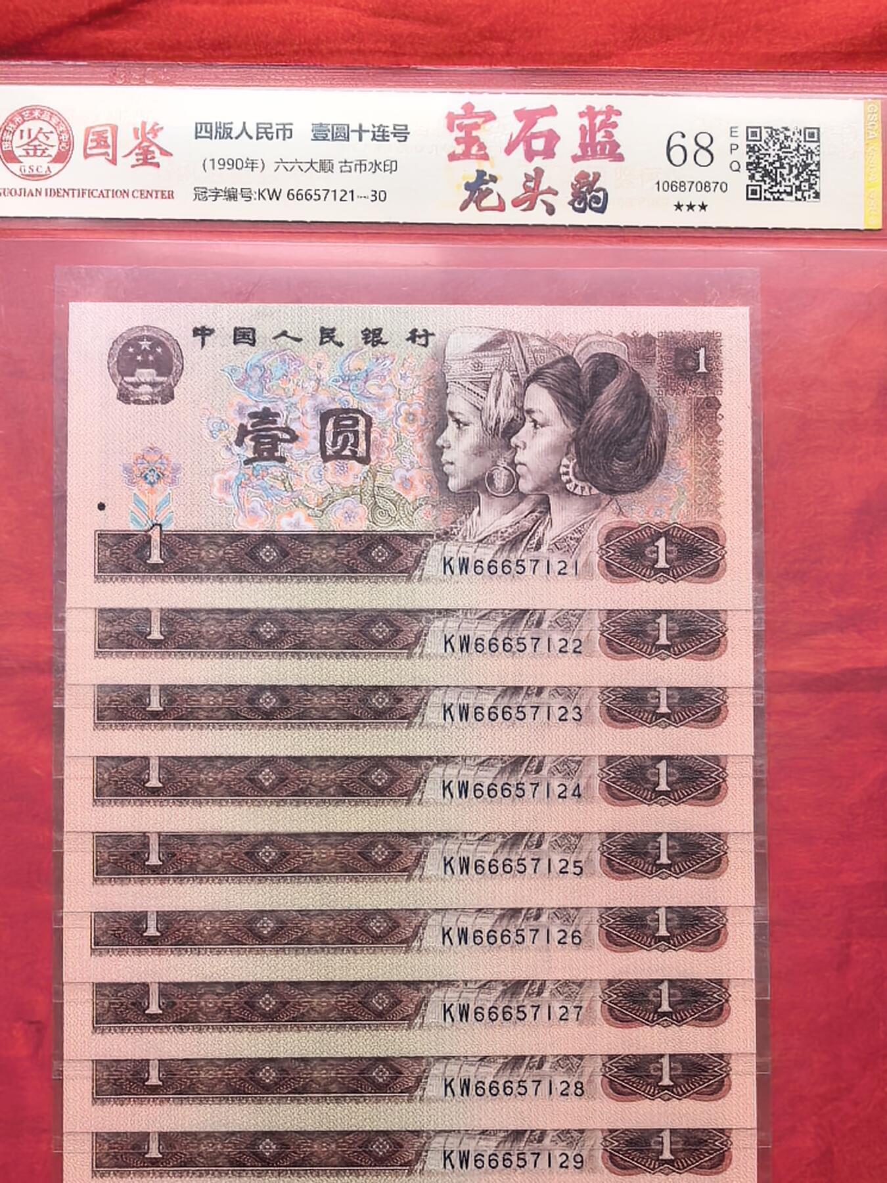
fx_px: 1640
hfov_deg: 30.3
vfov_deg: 39.7
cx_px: 444
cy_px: 592
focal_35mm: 48
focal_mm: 1.95
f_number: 2.2
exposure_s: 1/100
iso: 64
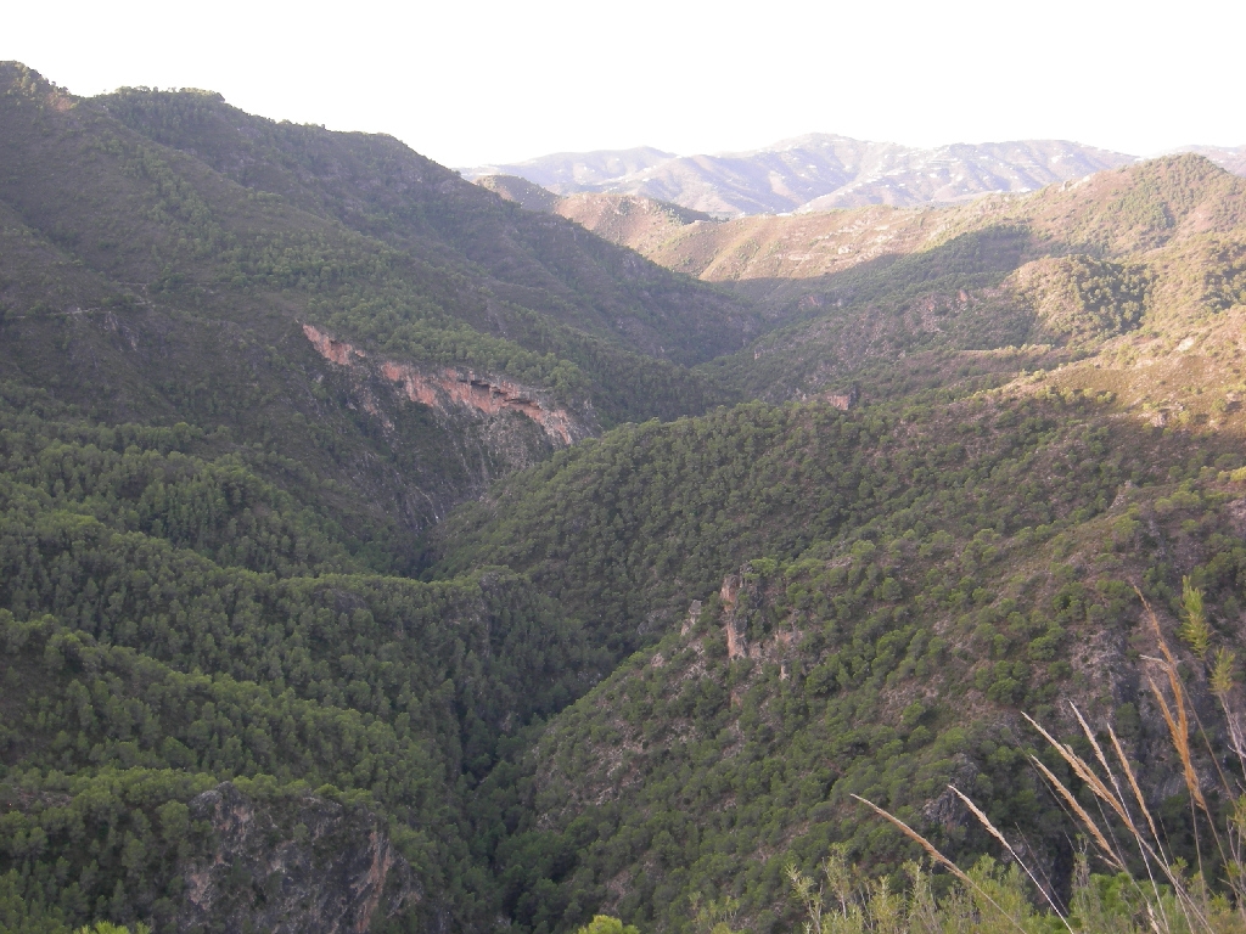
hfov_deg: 42.9
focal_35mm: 44
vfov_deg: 32.9
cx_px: 623
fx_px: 1584
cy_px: 467
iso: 64
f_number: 3.6
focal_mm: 9.1
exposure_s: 1/80
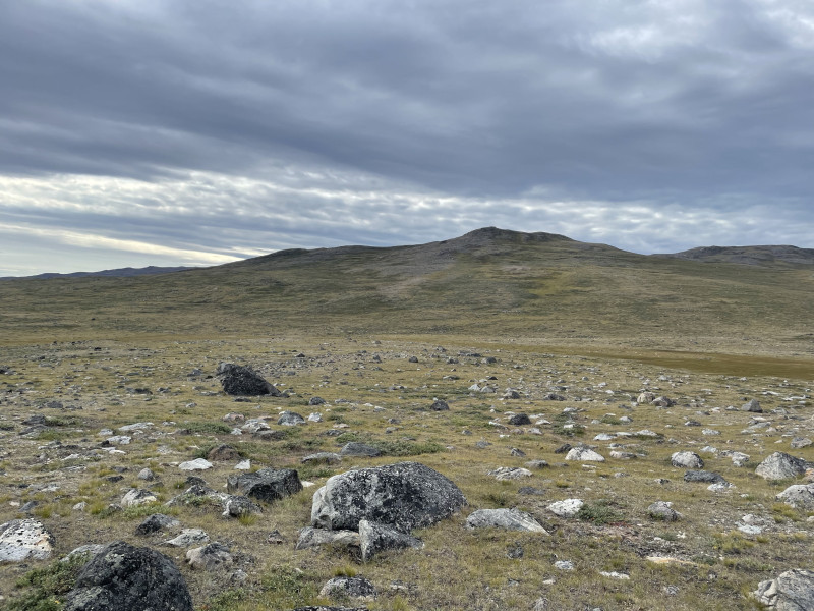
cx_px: 407
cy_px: 306
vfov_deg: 53.1
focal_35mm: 26
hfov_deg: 67.3
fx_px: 611
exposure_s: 1/3205
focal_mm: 4.2
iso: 32
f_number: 1.6
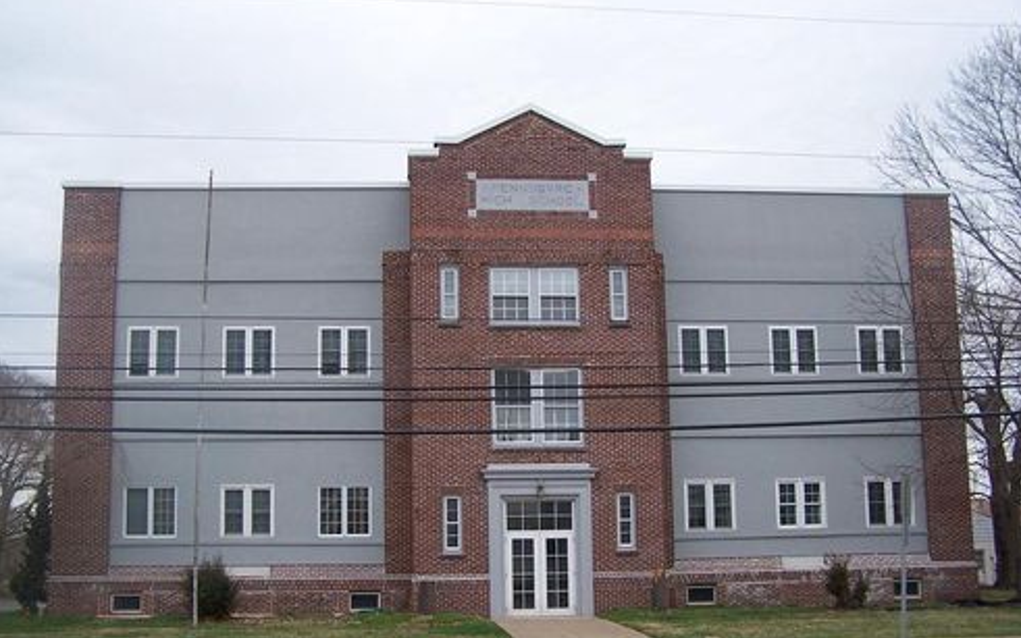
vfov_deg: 31.2
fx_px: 1141
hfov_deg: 48.2
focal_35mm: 41
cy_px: 365
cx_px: 516
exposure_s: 1/350
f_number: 2.8
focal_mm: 6.3
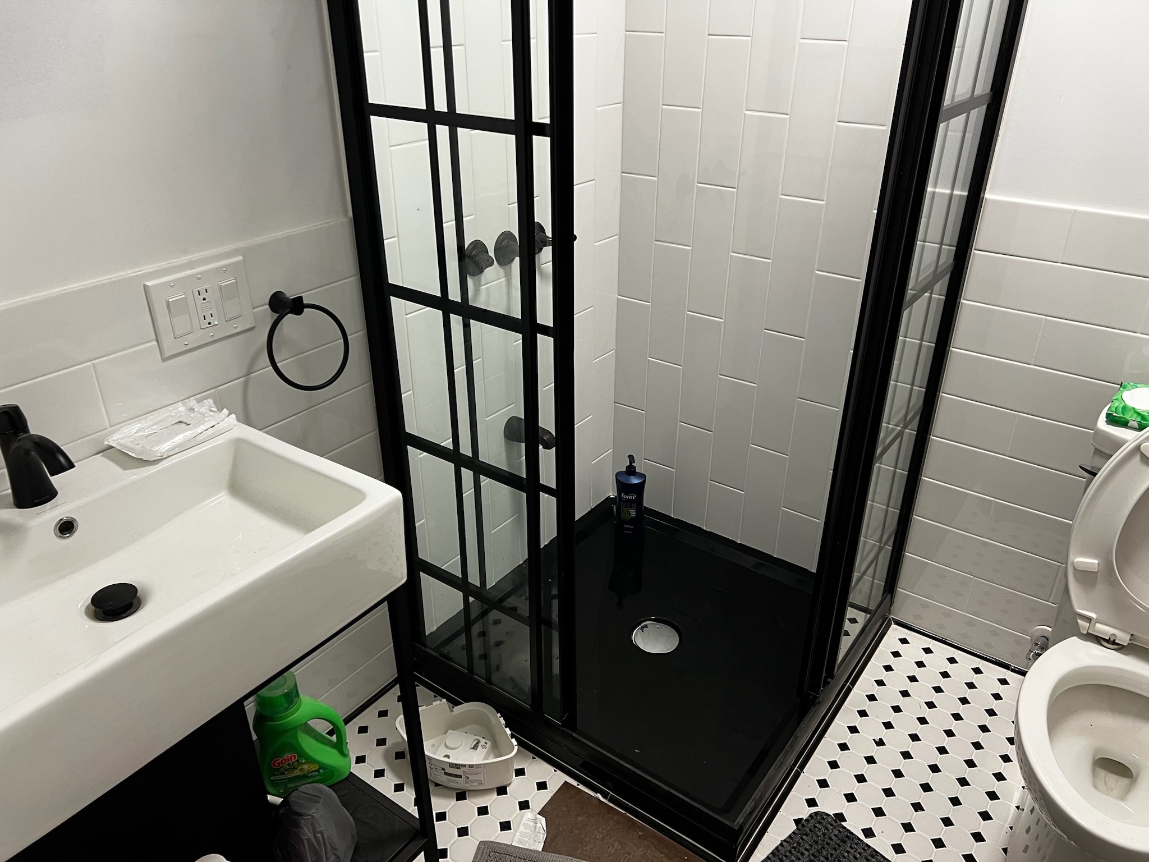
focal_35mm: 26
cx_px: 574
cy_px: 431
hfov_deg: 67.3
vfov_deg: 53.1
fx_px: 863
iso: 125
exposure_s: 1/60
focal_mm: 5.7
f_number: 1.5
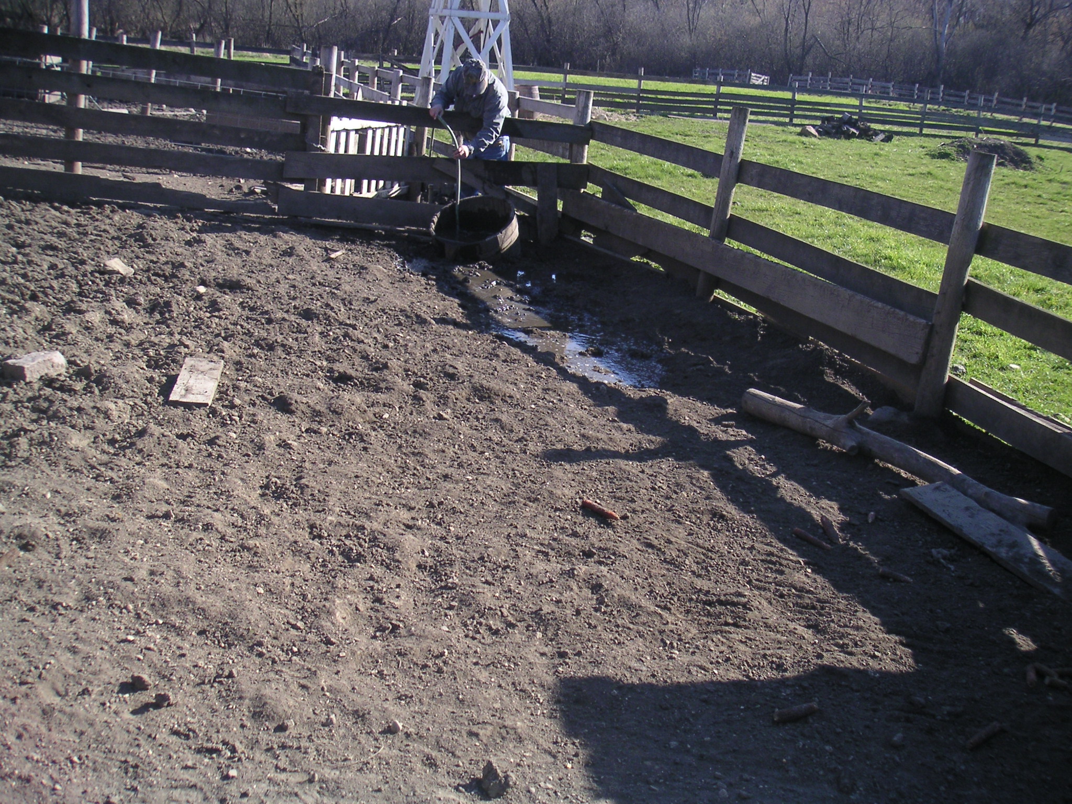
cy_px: 402
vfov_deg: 37.7
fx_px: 1177
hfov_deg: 49.0
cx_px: 536
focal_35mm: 38
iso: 50
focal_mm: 6
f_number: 2.8
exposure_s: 1/350
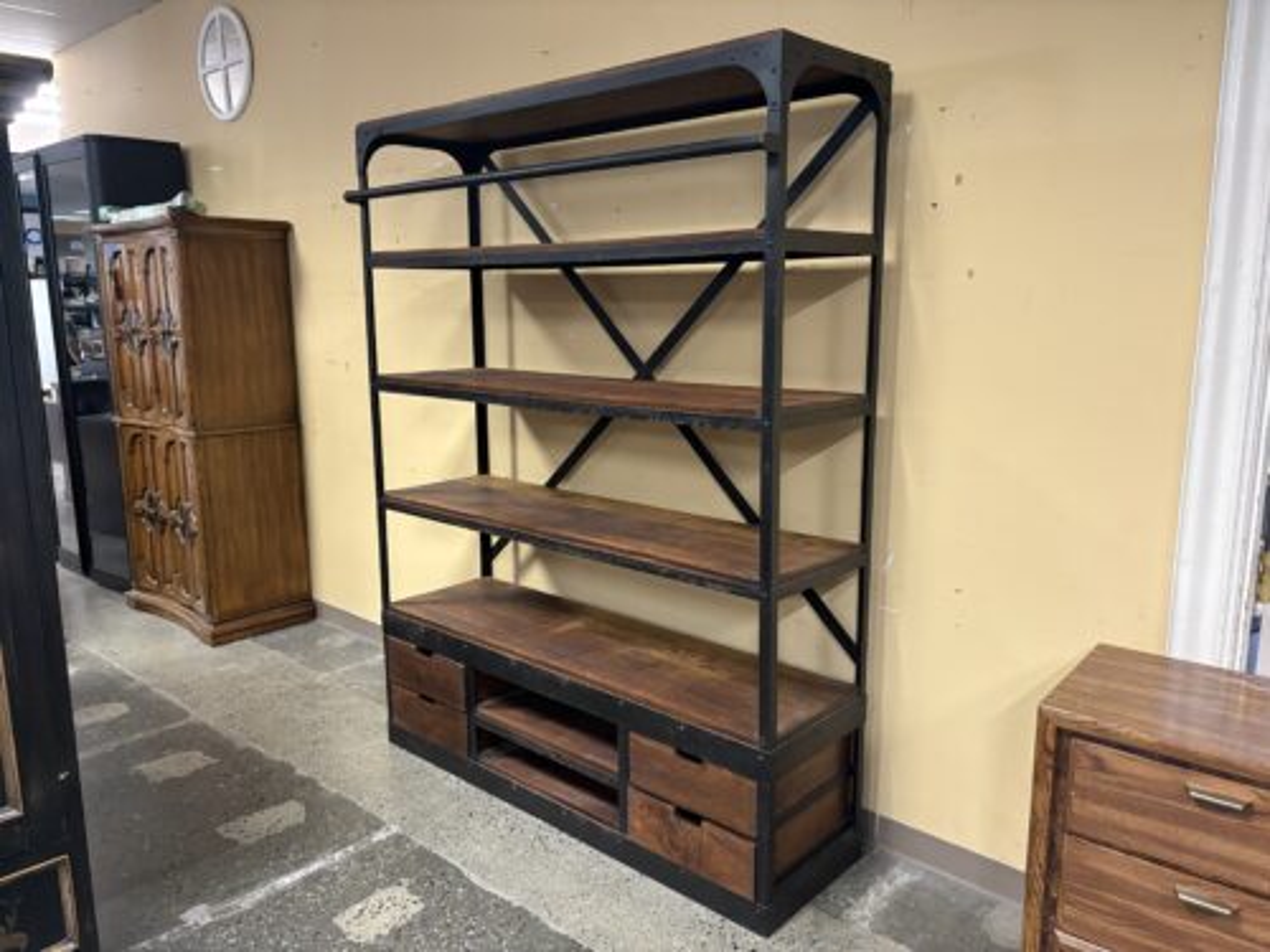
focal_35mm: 26
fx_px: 954
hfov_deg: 67.3
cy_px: 476
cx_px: 635
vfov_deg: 53.1
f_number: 1.6
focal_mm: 5.96
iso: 400
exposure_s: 1/60
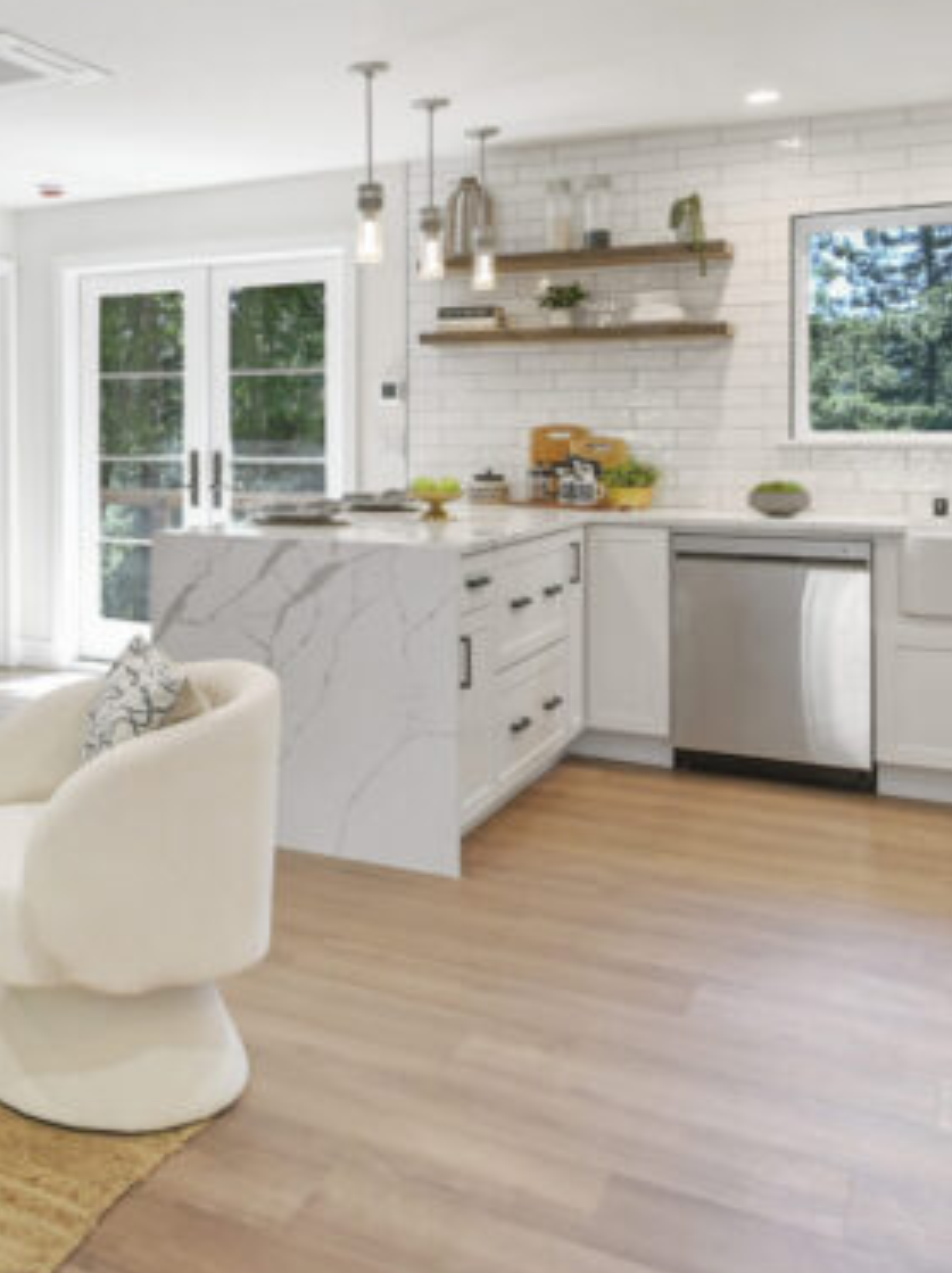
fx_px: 1359
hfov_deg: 35.3
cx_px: 24
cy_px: 435
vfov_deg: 49.4
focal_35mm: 37
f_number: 9
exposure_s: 1/5
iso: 800
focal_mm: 14
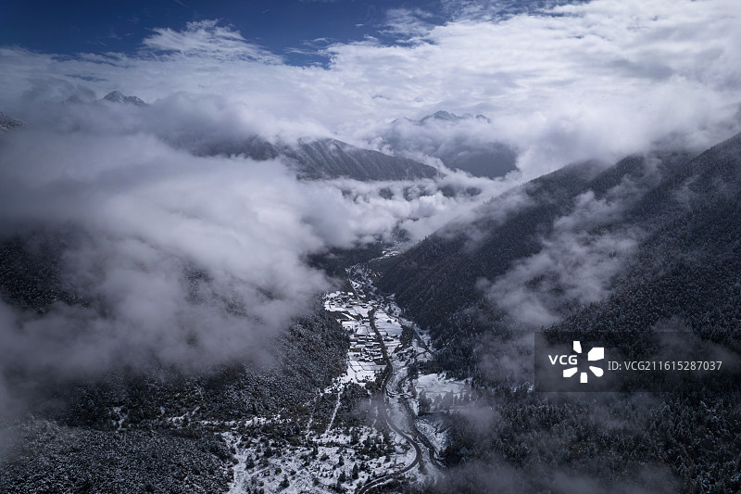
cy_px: 247
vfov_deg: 57.2
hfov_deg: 78.6
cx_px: 370
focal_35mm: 22
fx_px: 453
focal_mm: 8.38
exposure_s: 1/8000
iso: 100
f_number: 2.8
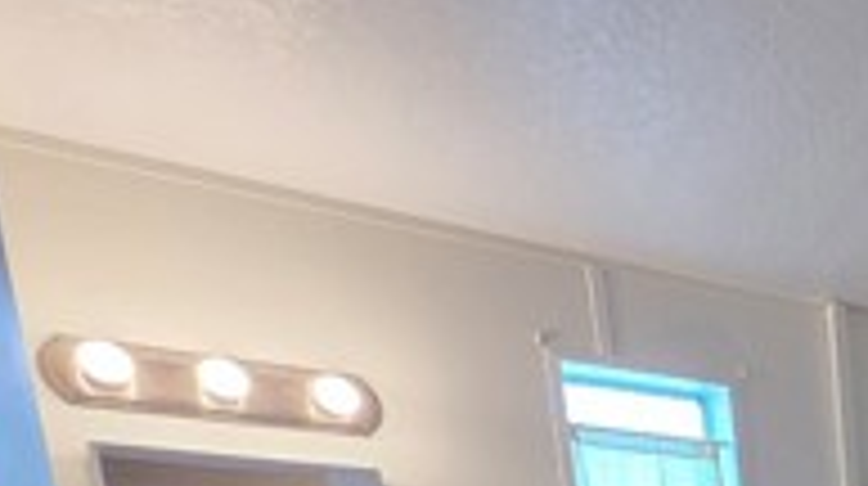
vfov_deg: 18.6
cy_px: 918
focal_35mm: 47
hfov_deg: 27.2
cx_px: 1354
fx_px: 1080
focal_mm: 2.2
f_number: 1.9
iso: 100
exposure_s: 1/120
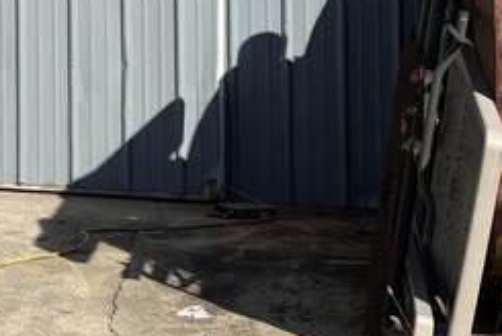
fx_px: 1968
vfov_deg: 9.3
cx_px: -406
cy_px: -258
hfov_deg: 13.1
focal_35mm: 141
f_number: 1.6
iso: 50
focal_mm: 5.96
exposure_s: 1/4608
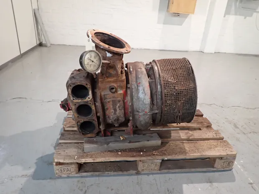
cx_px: 130
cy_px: 97
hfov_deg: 69.4
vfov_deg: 54.9
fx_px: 187
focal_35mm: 25
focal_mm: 4.5
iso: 500
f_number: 2
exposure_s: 1/30
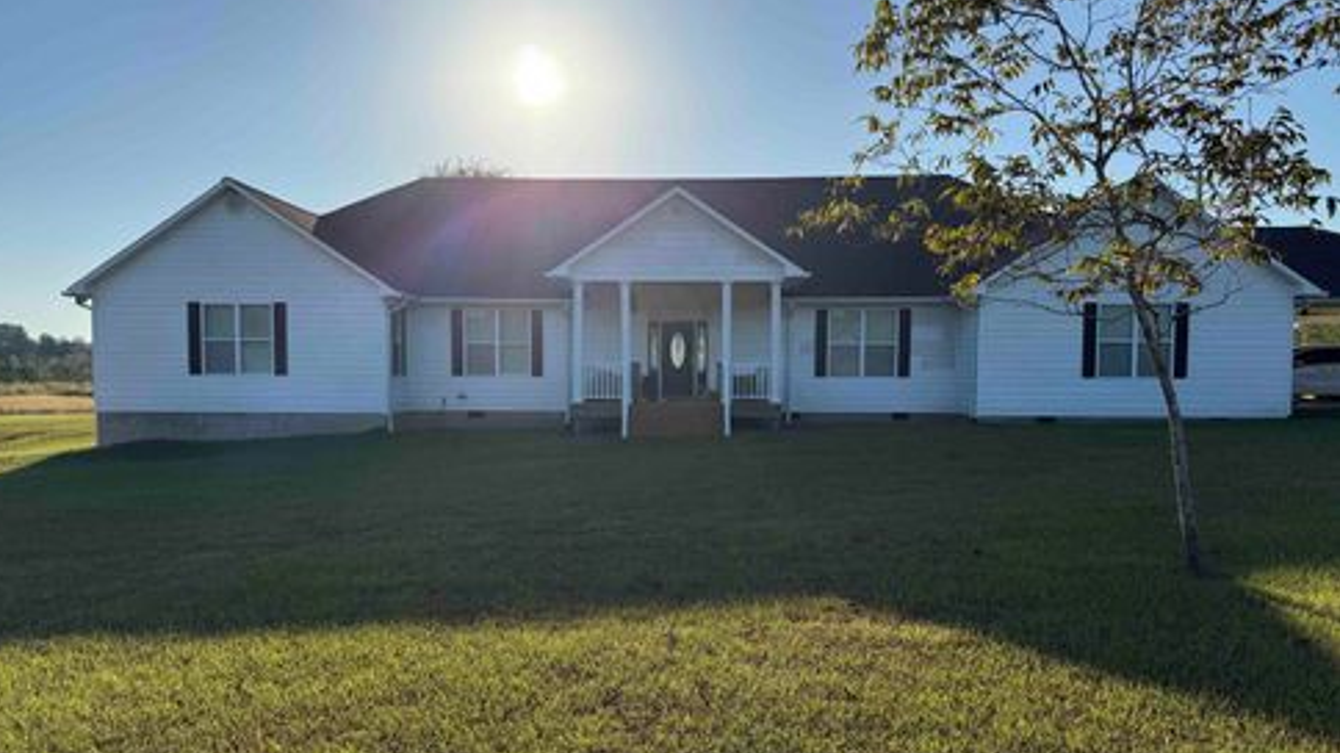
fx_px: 959
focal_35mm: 27
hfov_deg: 69.9
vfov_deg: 42.8
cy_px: 430
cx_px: 651
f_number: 1.78
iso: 125
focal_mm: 6.76
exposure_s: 1/6173
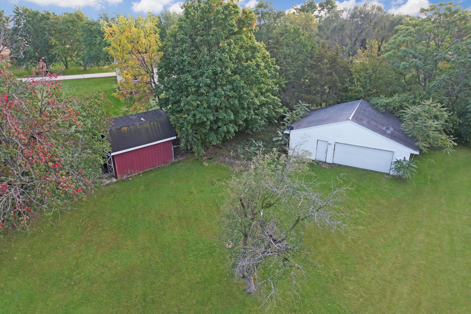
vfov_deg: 57.2
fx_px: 288
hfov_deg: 78.6
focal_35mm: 22
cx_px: 236
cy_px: 157
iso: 130
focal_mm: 8.38
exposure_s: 1/50
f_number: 2.8
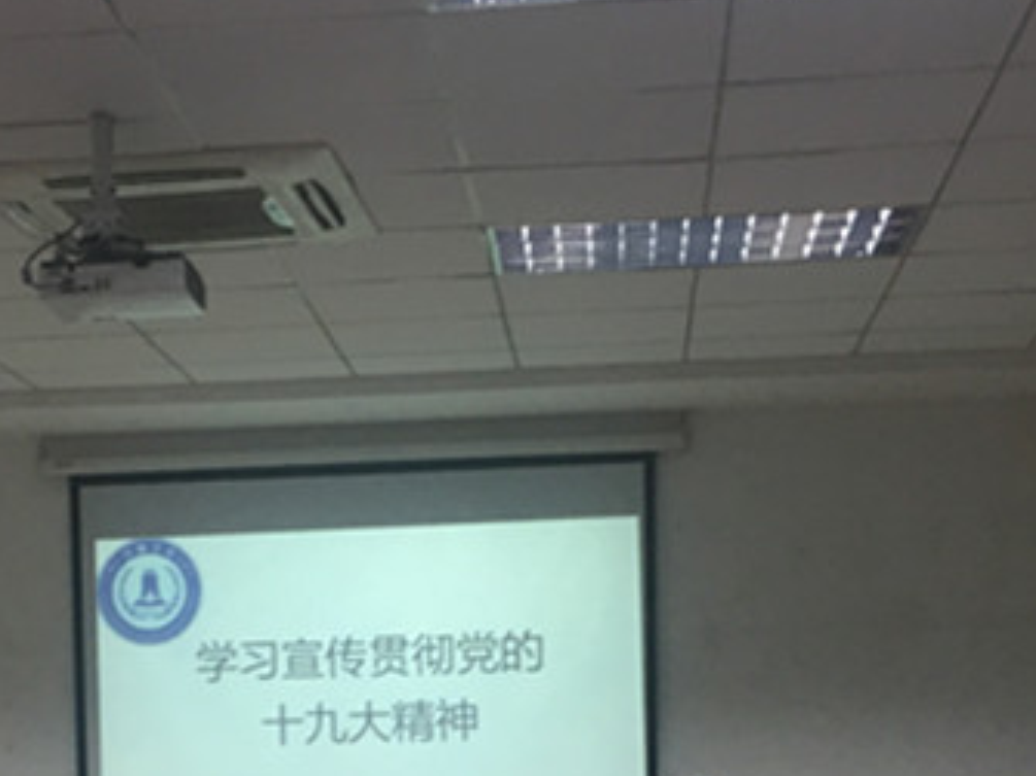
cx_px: 340
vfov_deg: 17.9
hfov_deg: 24.9
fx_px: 2334
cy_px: 948
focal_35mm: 78
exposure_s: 1/33
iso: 80
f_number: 2.2
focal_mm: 4.15
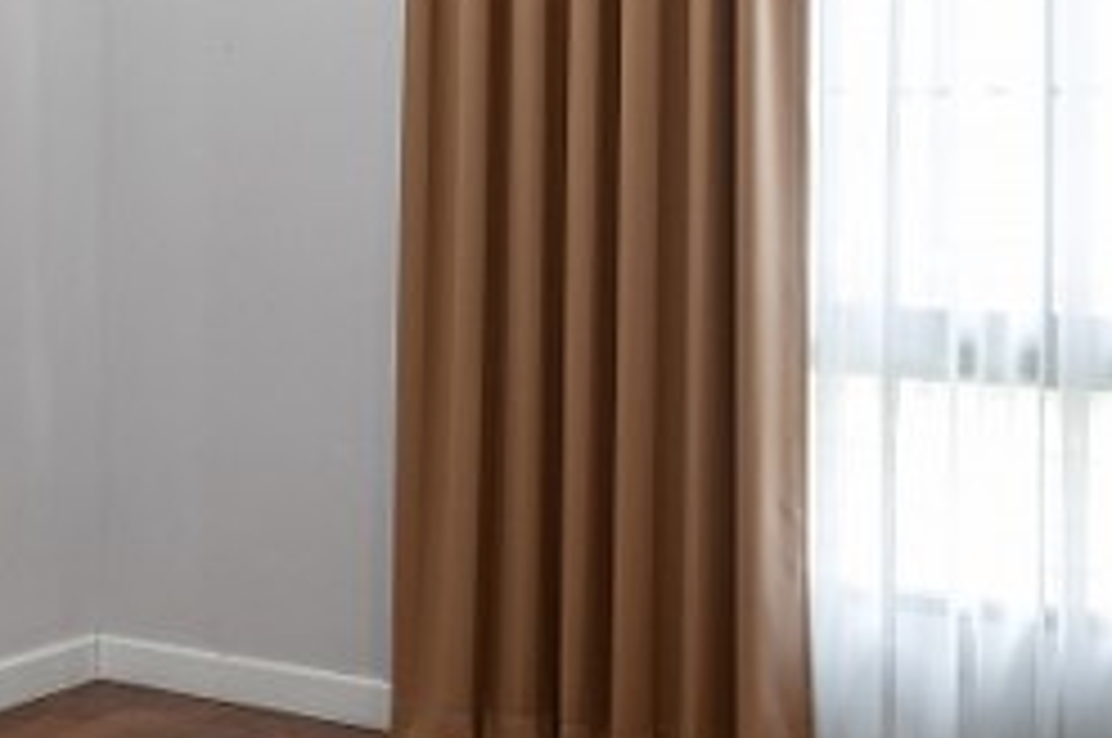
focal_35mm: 86
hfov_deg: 21.6
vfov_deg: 15.7
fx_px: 2640
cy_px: 88
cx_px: -304
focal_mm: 16.5
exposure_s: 1/200
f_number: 8
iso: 100
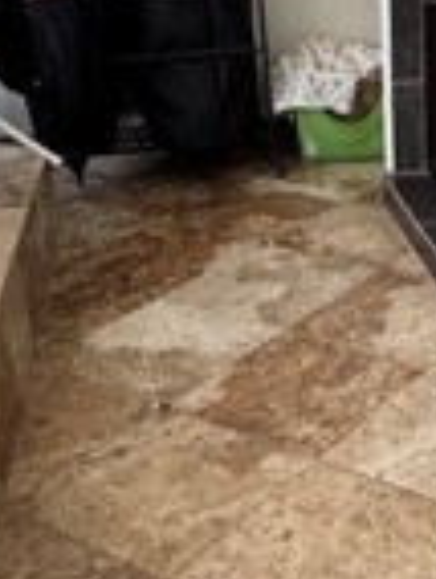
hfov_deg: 22.2
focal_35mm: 63
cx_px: 465
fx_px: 1055
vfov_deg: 30.7
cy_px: 310
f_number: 2.2
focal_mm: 2.22
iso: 320
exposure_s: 1/60
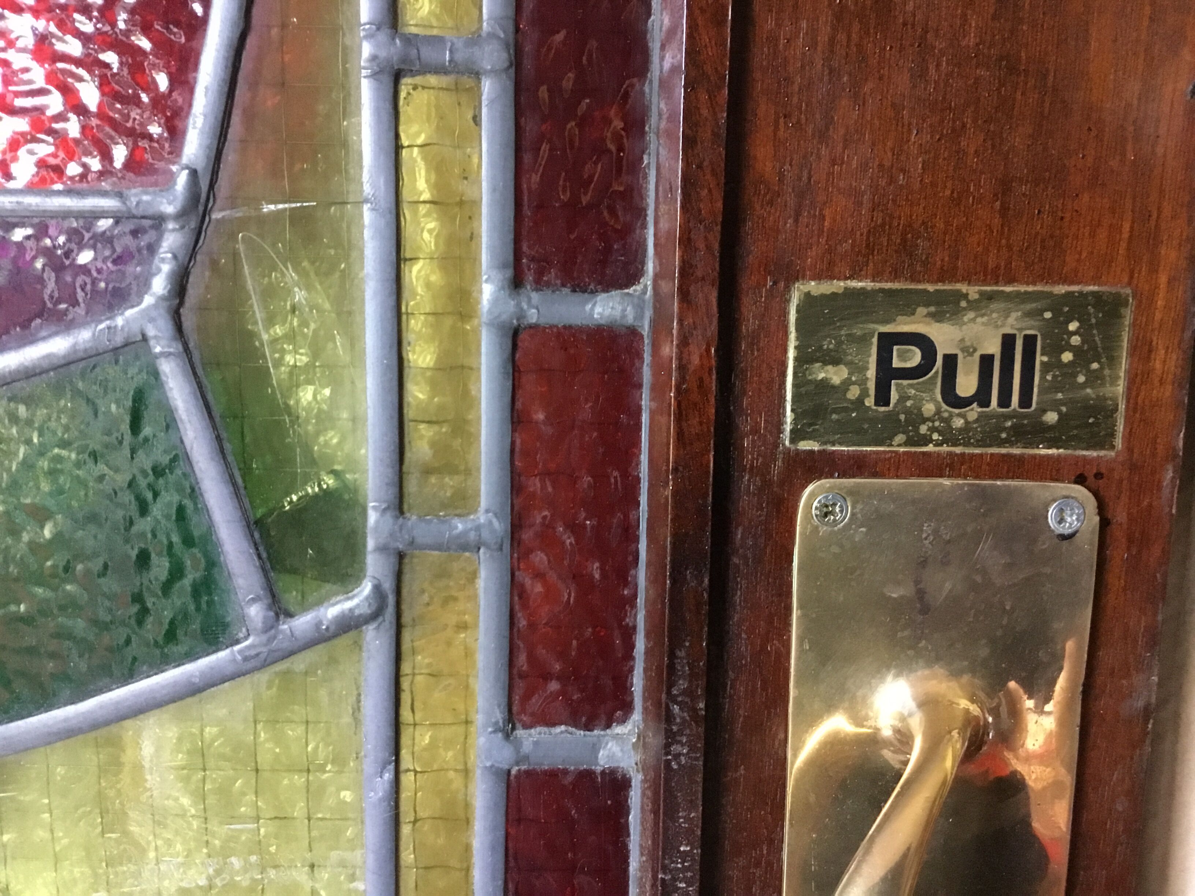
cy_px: 448
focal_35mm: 31
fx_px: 1070
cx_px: 598
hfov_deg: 58.4
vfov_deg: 45.4
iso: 320
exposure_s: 1/17
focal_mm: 3.3
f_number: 2.4
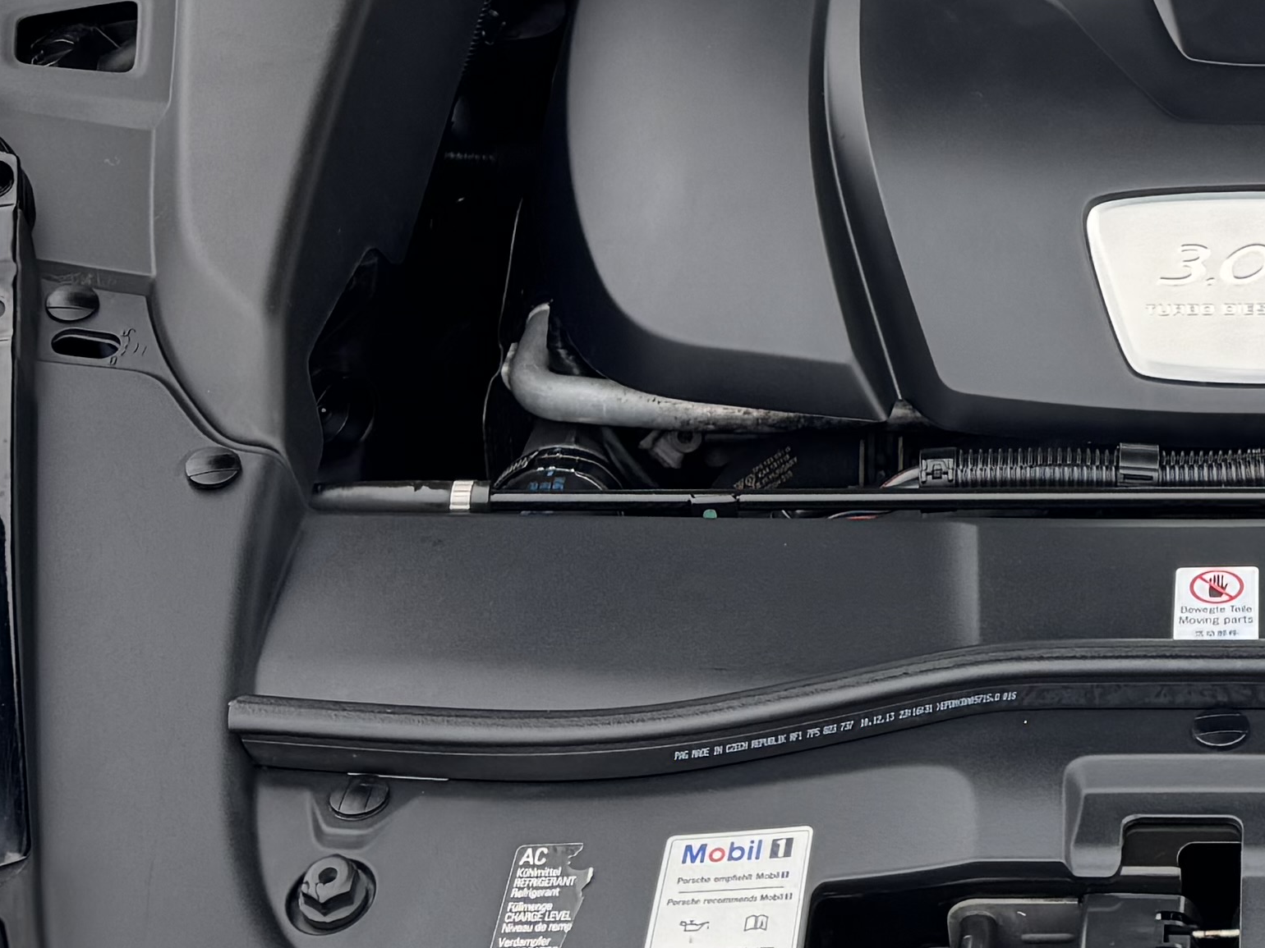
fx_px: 3252
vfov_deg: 15.0
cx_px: 1266
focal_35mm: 89
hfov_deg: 21.3
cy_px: -610
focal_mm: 6.76
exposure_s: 1/567
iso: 80
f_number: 1.78
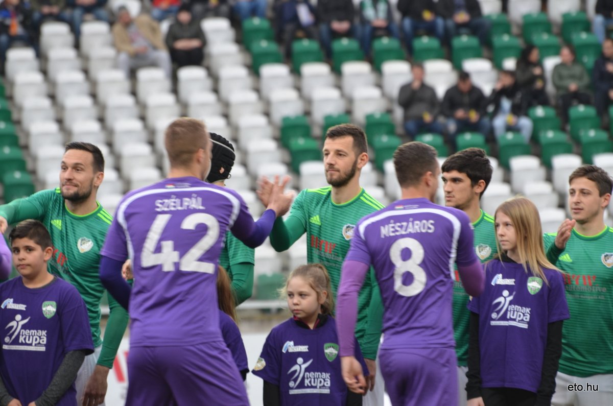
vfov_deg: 3.7
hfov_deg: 5.5
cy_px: 203
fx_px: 6373
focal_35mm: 375
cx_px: 306
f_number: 5.6
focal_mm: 250
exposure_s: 1/80
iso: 400
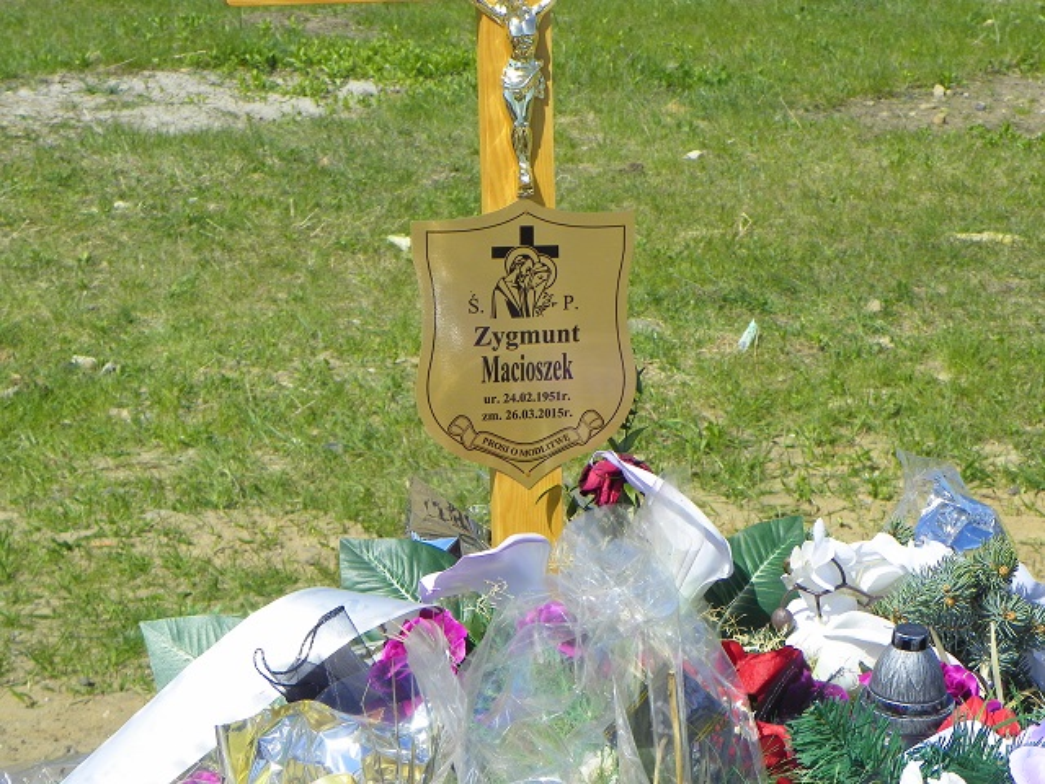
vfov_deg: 13.0
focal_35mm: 114
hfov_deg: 17.3
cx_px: 522
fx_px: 3441
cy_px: 392
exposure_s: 1/320
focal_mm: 20.2
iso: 64
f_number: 5
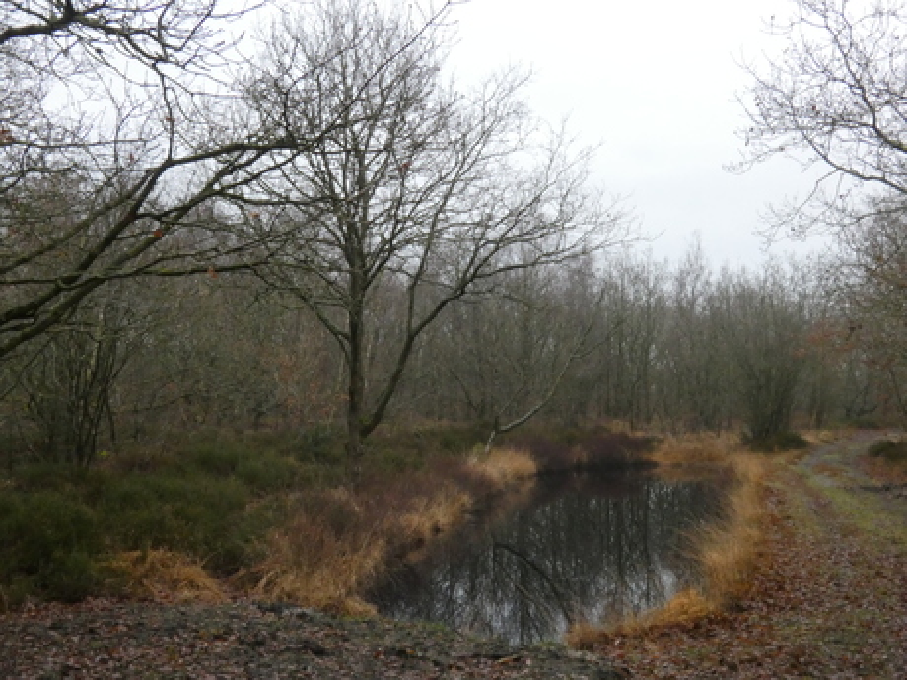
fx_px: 1074
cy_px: 340
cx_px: 454
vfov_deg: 35.1
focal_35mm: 41
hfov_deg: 45.8
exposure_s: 1/100
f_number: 8
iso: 800
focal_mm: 7.3
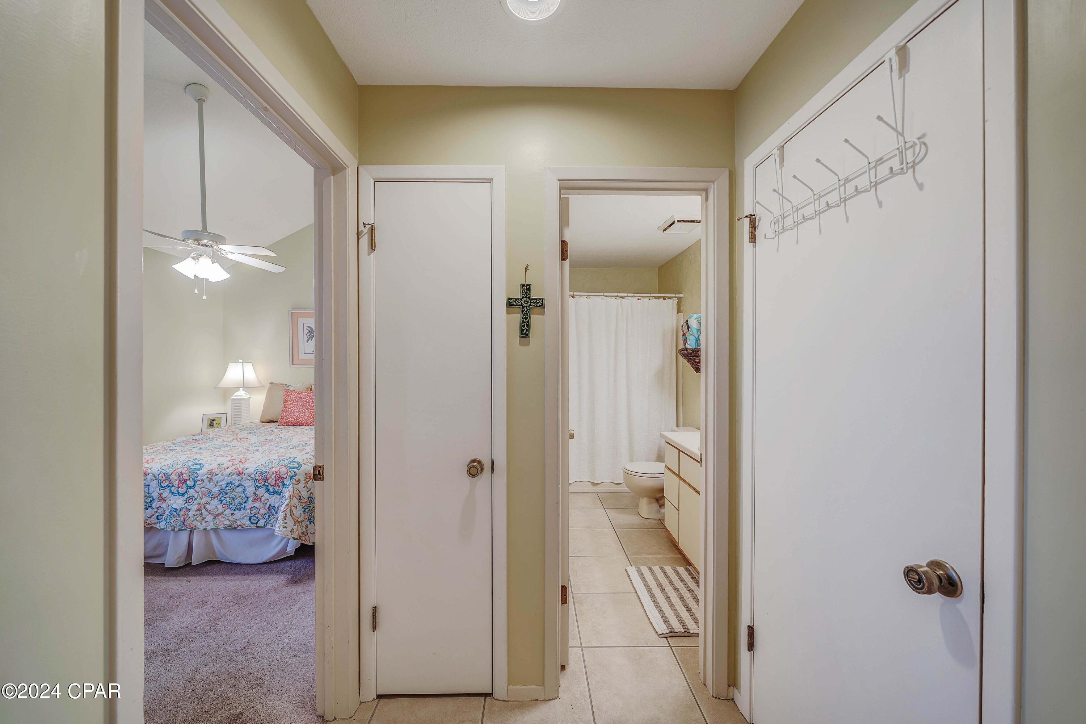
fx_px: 362
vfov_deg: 90.0
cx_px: 543
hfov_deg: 112.6
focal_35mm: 12
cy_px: 362
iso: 100
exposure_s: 1/4
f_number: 5.6
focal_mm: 12
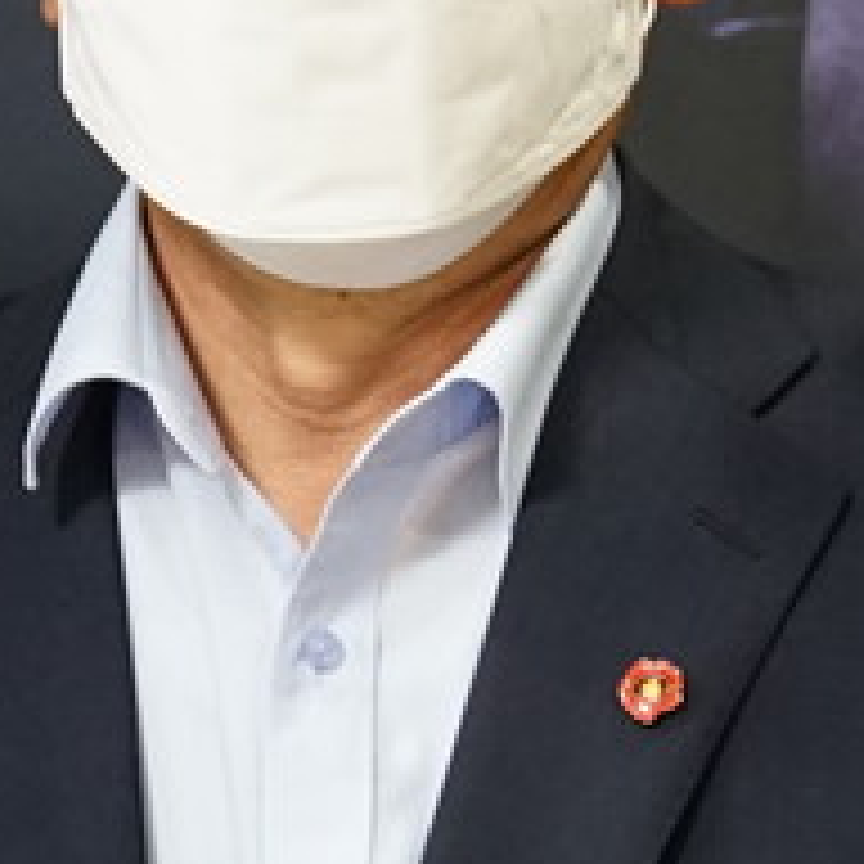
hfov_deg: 7.3
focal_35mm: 238
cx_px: -320
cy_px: 261
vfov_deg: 7.4
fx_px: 6721
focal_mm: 28
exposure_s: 1/100
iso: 1600
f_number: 2.8
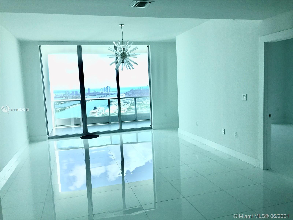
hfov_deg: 61.7
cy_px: 110
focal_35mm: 29
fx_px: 245
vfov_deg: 48.2
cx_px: 146
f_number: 2.2
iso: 32
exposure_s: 1/391
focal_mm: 4.15
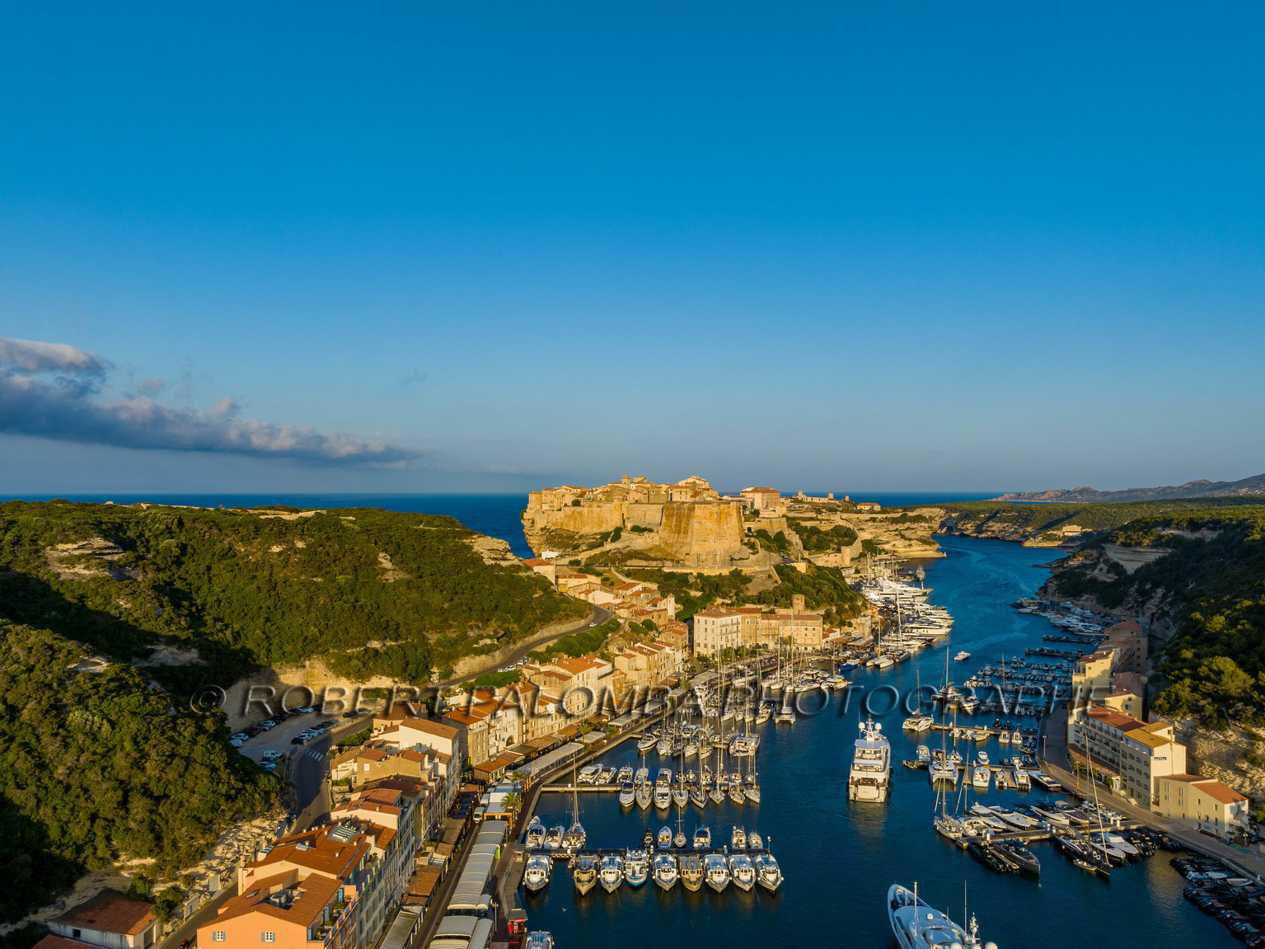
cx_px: 642
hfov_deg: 69.4
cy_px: 482
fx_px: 914
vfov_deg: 54.9
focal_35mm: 25
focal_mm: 12.3
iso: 100
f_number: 9
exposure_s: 1/120
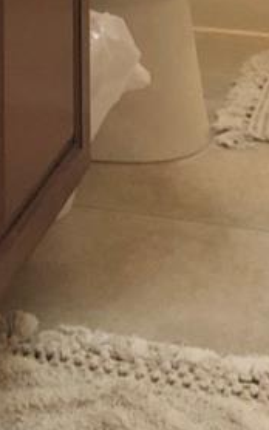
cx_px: 63
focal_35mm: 128
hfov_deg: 10.2
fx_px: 1500
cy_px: -469
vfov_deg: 13.6
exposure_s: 1/30
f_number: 1.8
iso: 40
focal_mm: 4
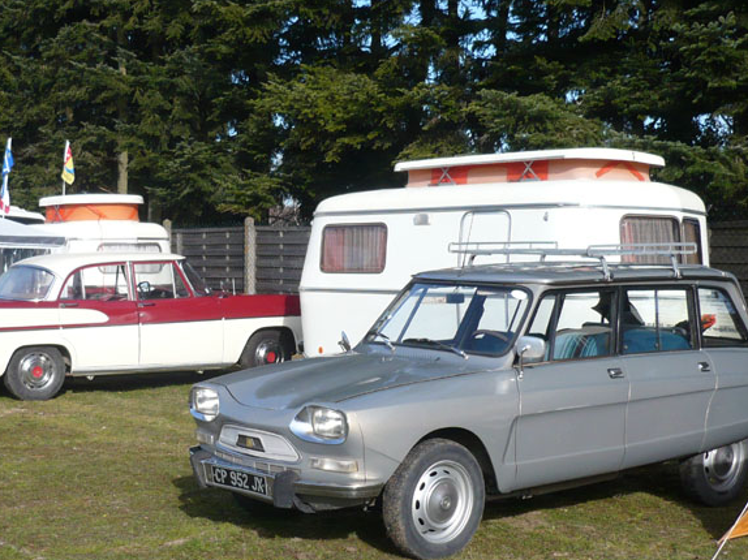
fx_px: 1318
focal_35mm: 61
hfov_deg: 31.4
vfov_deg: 24.0
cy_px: 318
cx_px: 248
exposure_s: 1/800
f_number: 2.8
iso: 100
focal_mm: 5.8
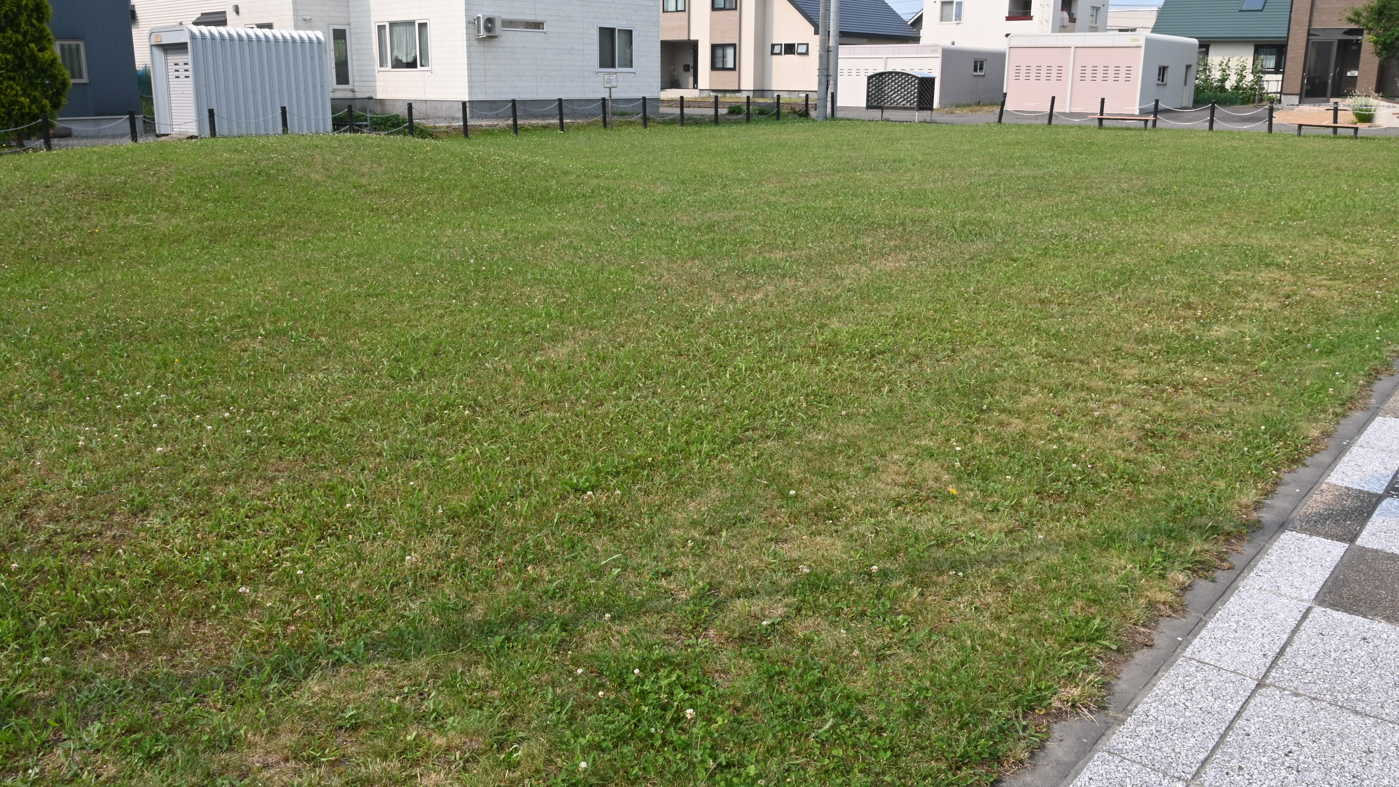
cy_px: 384
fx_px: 1076
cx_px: 700
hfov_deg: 66.1
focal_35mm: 29
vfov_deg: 40.2
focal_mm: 18
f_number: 20
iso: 400
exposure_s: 1/100
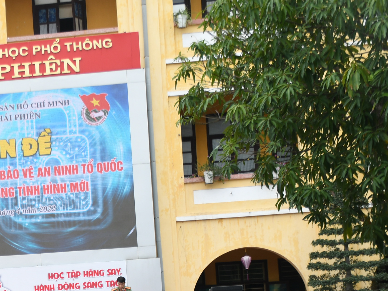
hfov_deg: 16.8
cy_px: 308
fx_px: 1266
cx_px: -53
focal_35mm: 113
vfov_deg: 12.9
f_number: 5
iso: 160
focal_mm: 32
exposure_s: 1/200
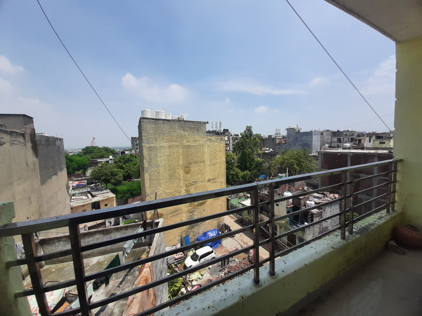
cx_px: 211
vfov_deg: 89.9
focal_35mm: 13
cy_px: 158
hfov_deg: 106.2
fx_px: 158
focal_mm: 1.42
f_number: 2.2
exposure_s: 1/1412
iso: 40
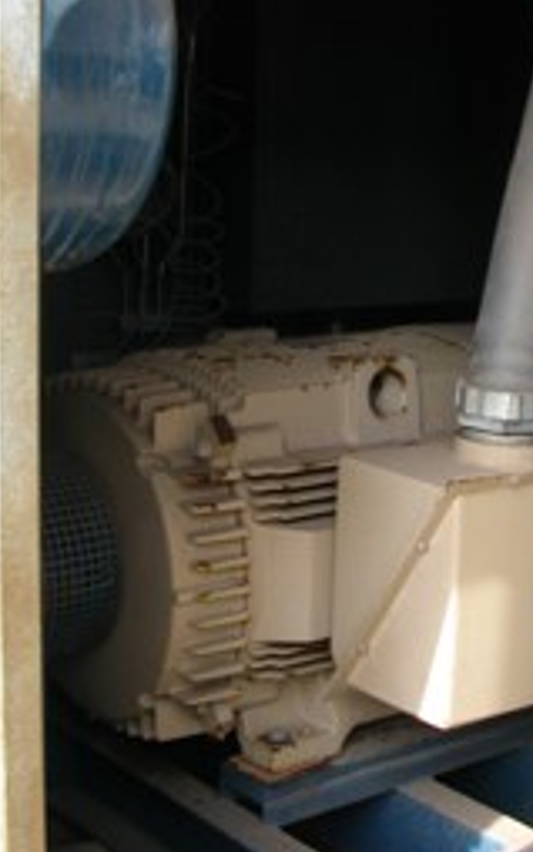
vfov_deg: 31.0
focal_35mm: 66
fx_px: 1532
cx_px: 305
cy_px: 387
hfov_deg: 19.7
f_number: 2.7
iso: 100
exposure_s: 1/232
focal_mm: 5.6
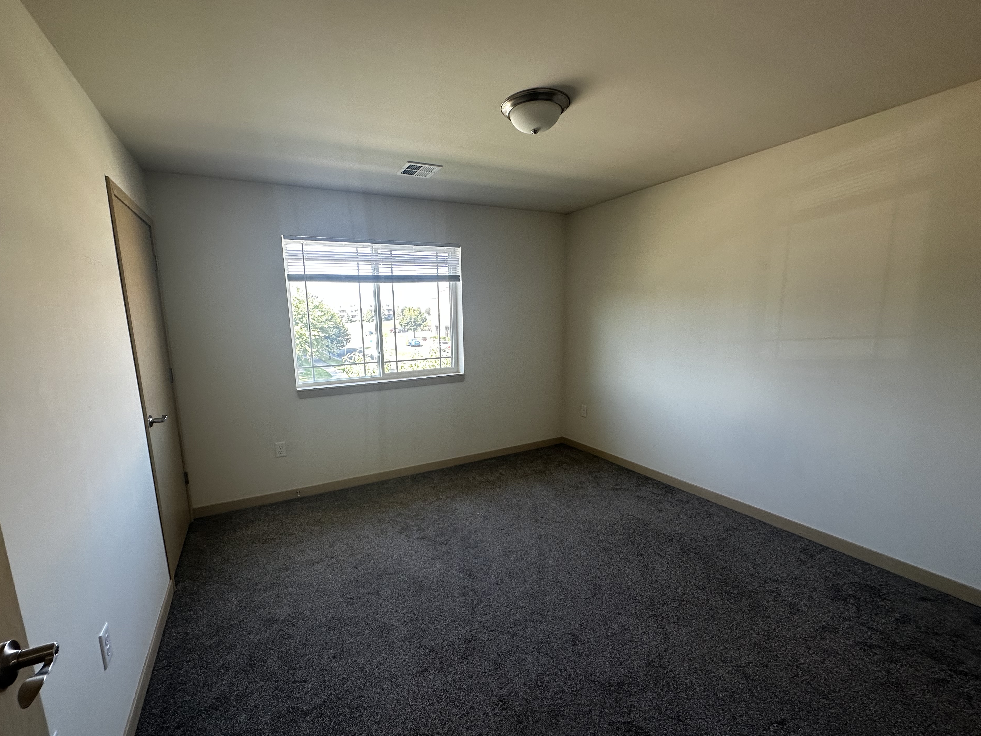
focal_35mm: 15
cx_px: 464
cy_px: 384
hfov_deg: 98.1
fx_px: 425
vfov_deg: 81.7
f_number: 2.2
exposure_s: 1/100
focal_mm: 2.22
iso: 125
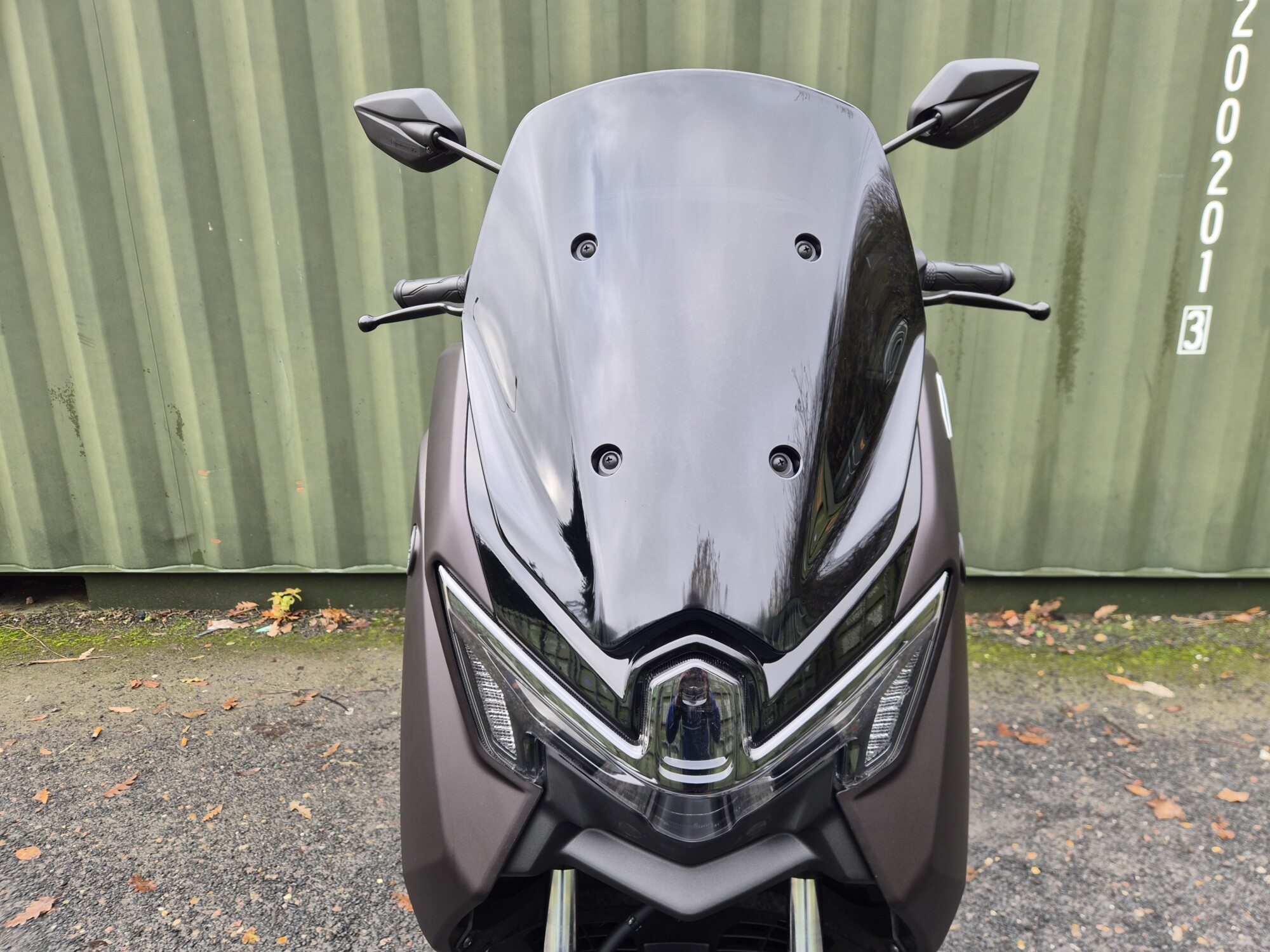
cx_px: 635
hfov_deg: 73.9
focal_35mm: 23
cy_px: 476
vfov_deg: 58.9
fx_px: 844
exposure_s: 1/180
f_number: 1.8
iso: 64
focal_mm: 5.4
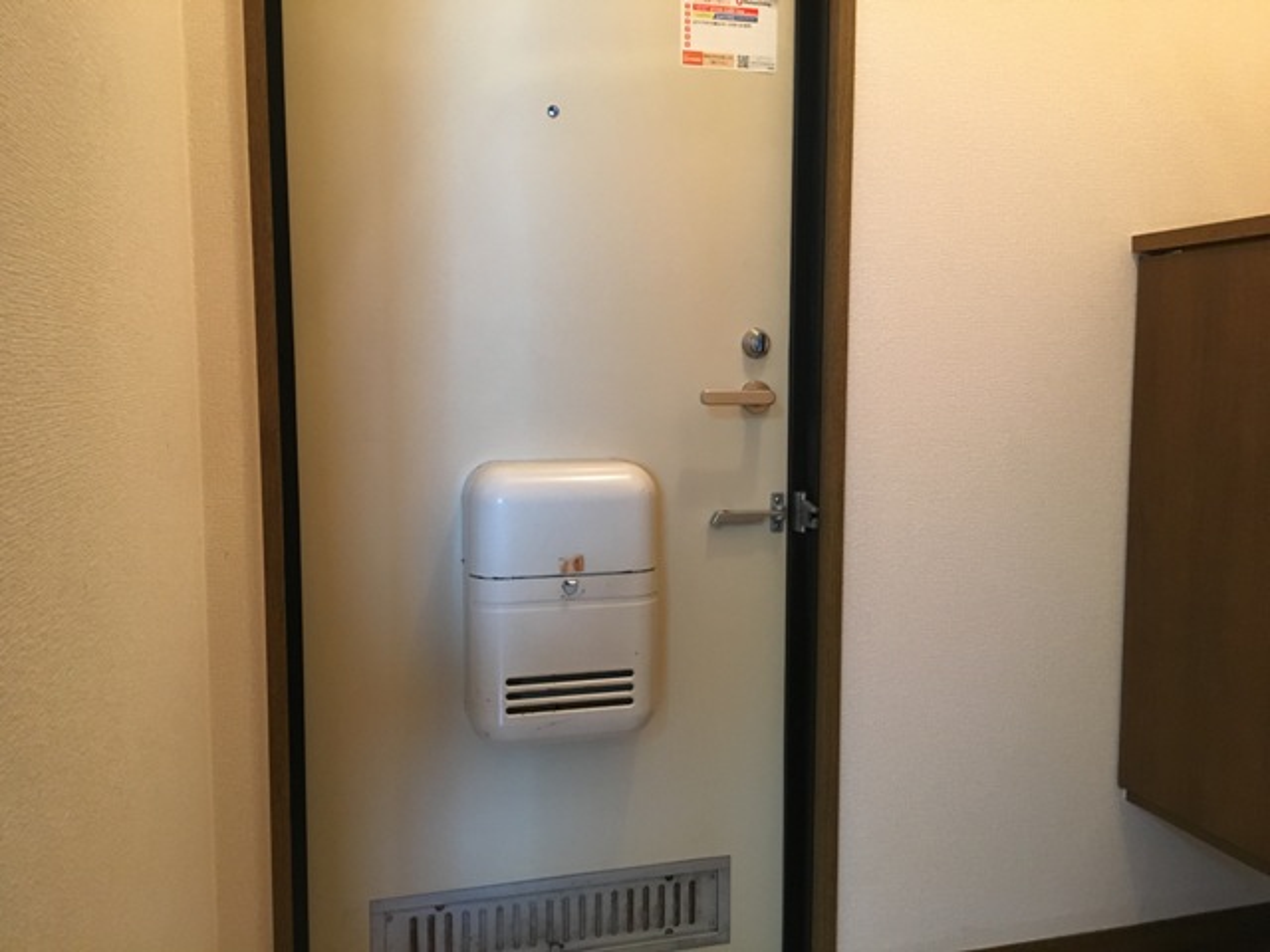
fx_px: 1064
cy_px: 476
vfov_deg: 48.2
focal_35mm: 29
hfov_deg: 61.7
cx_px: 635
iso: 200
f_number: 2.2
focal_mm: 4.15
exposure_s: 1/24
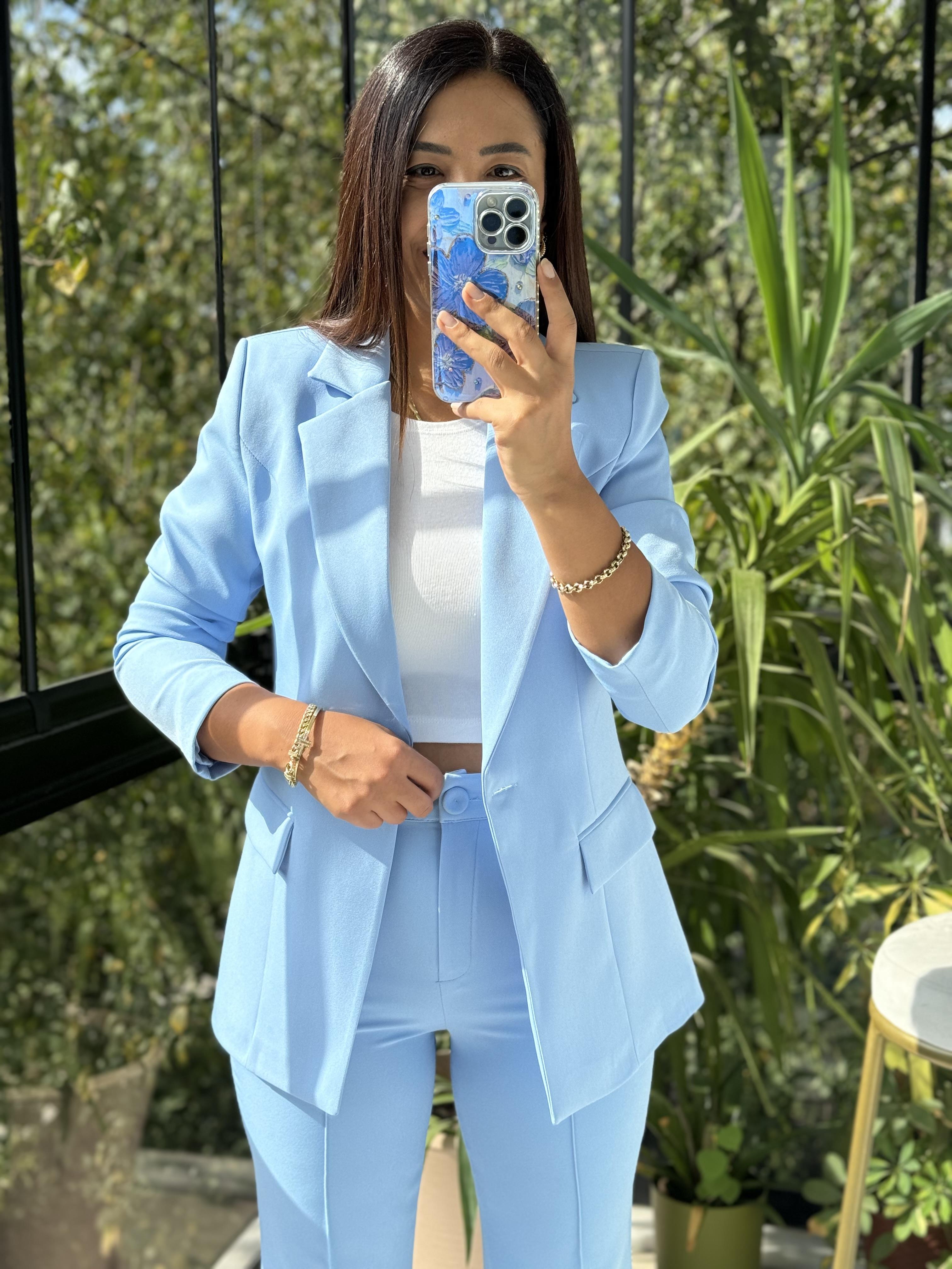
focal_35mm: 48
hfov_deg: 30.3
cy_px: 634
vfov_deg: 39.7
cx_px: 476
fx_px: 1760
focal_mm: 6.76
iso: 64
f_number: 1.78
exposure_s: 1/731
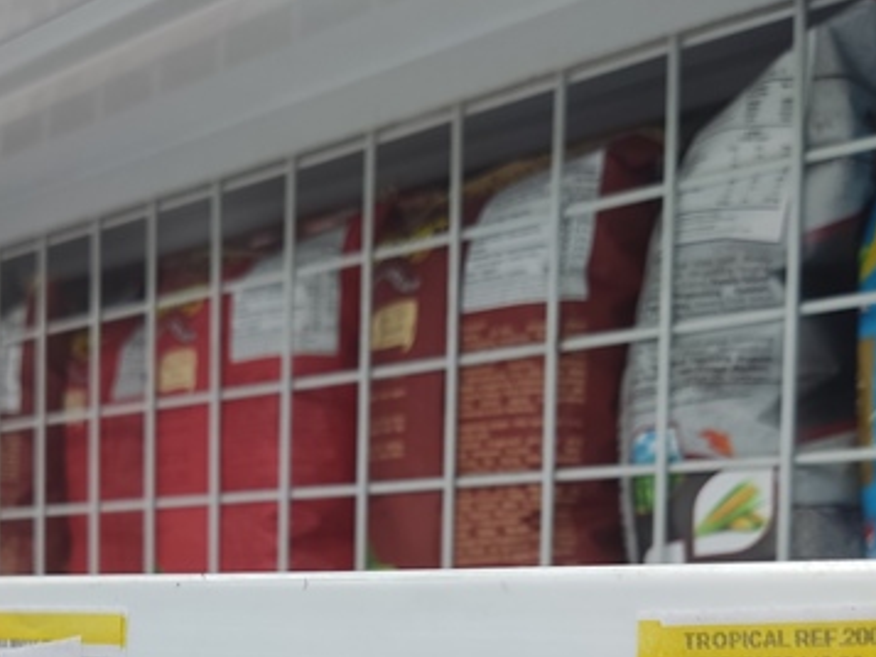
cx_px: 321
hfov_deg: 34.1
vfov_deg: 24.5
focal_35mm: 56
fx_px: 1418
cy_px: 704
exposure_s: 1/50
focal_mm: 4.71
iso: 139
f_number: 1.79
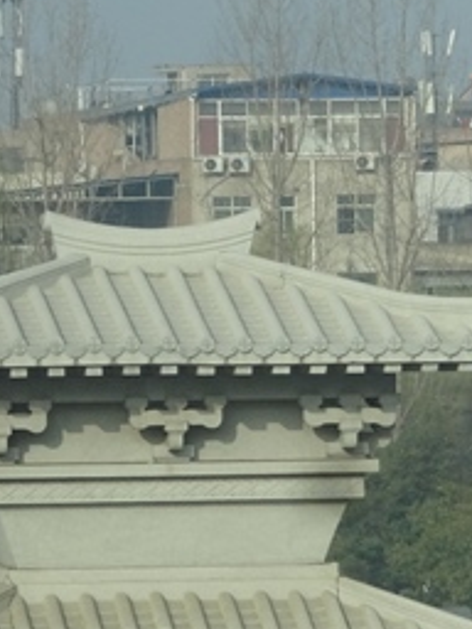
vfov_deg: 5.0
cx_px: 529
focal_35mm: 399
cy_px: 409
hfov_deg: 3.7
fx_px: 7254
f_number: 5.6
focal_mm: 24.99
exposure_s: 1/400
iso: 160
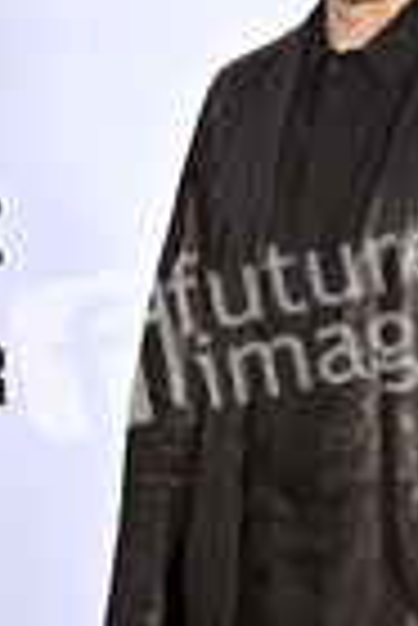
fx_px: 2397
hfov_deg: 9.9
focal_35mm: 138
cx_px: 373
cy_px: 558
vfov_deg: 14.7
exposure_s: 1/320
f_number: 5
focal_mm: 48
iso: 800
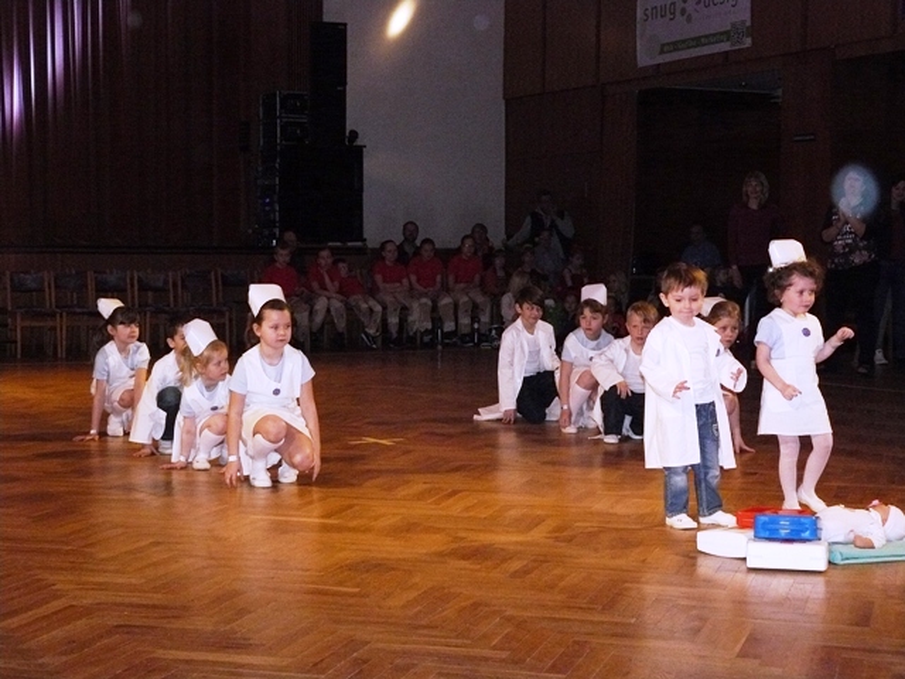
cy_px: 340
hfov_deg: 31.7
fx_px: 1595
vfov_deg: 24.0
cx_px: 452
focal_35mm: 61
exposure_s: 1/125
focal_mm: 10.2
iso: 400
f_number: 3.2
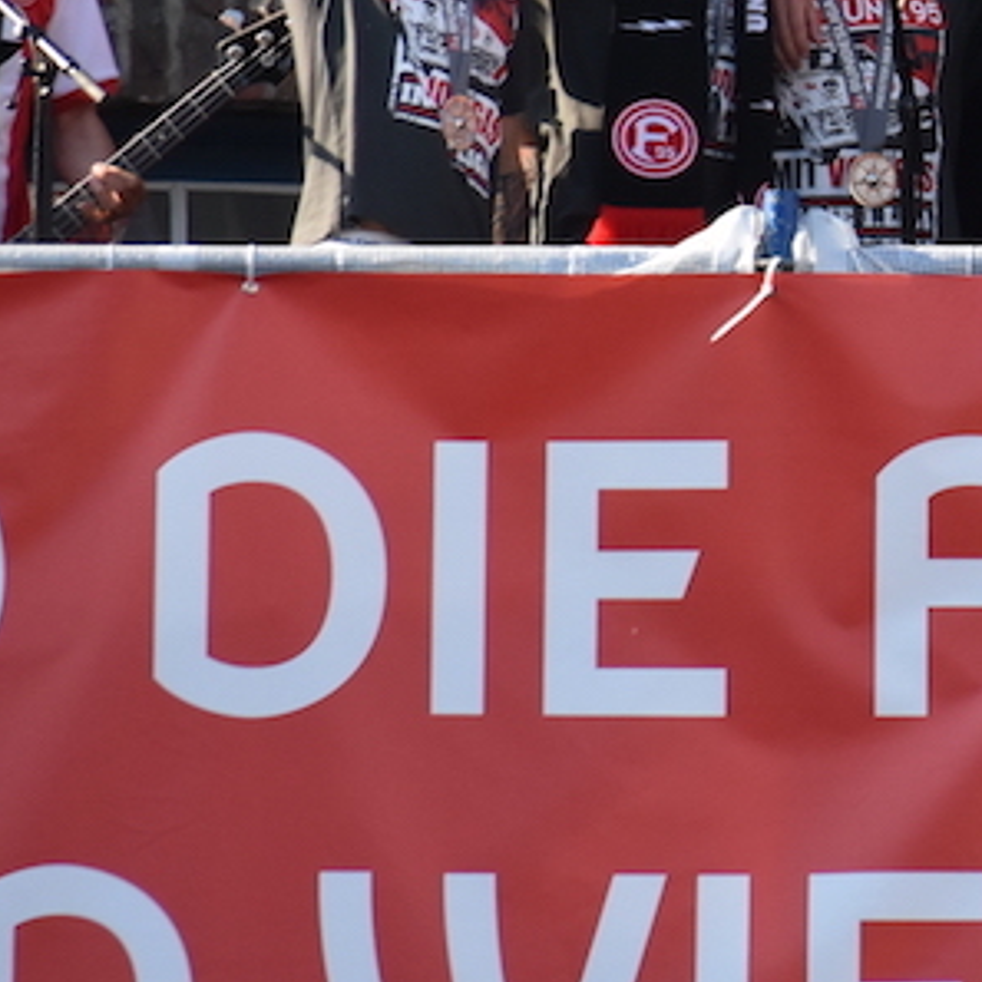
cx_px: 1240
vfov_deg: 1.3
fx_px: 42334
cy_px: 88
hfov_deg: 1.3
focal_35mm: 1319
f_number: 8
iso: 800
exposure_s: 1/1000
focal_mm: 300
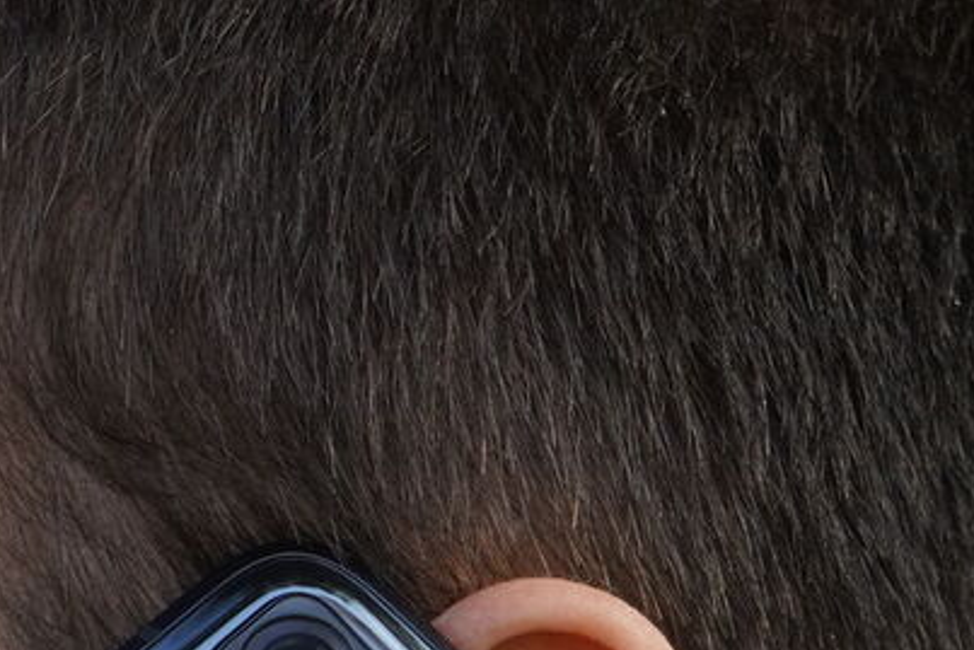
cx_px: -631
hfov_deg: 9.1
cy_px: 1409
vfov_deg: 6.1
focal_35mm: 219
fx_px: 5927
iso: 250
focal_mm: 46
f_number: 5
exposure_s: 1/160
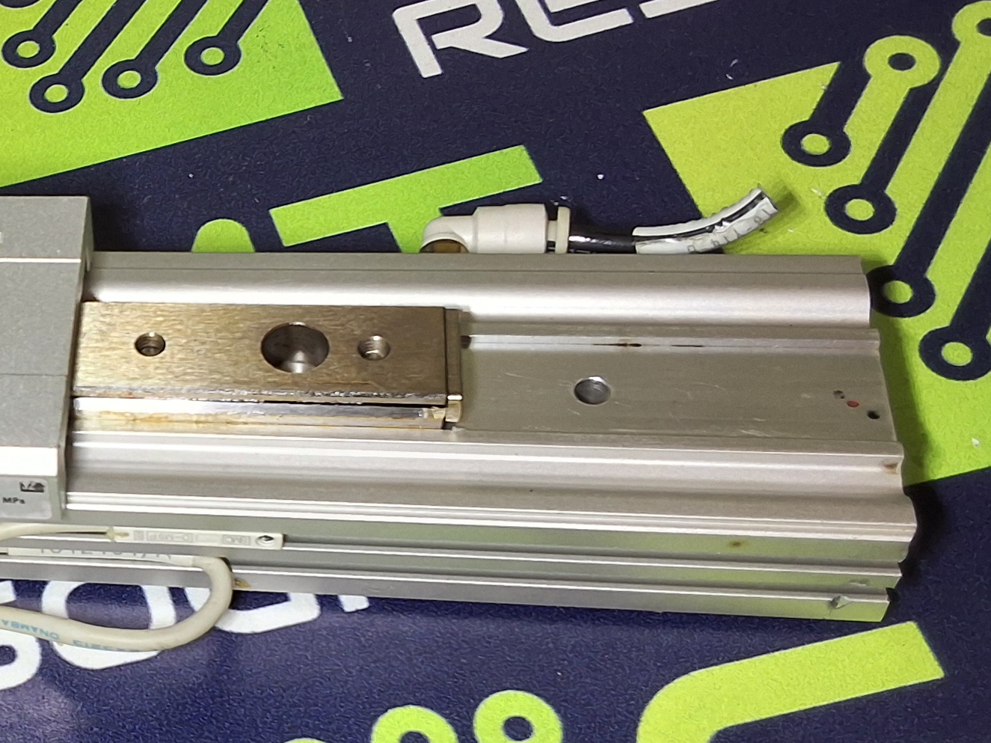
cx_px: -161
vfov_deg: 21.3
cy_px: 412
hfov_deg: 25.6
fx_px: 1975
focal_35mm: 69
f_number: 1.9
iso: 50
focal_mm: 2.91
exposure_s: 1/40
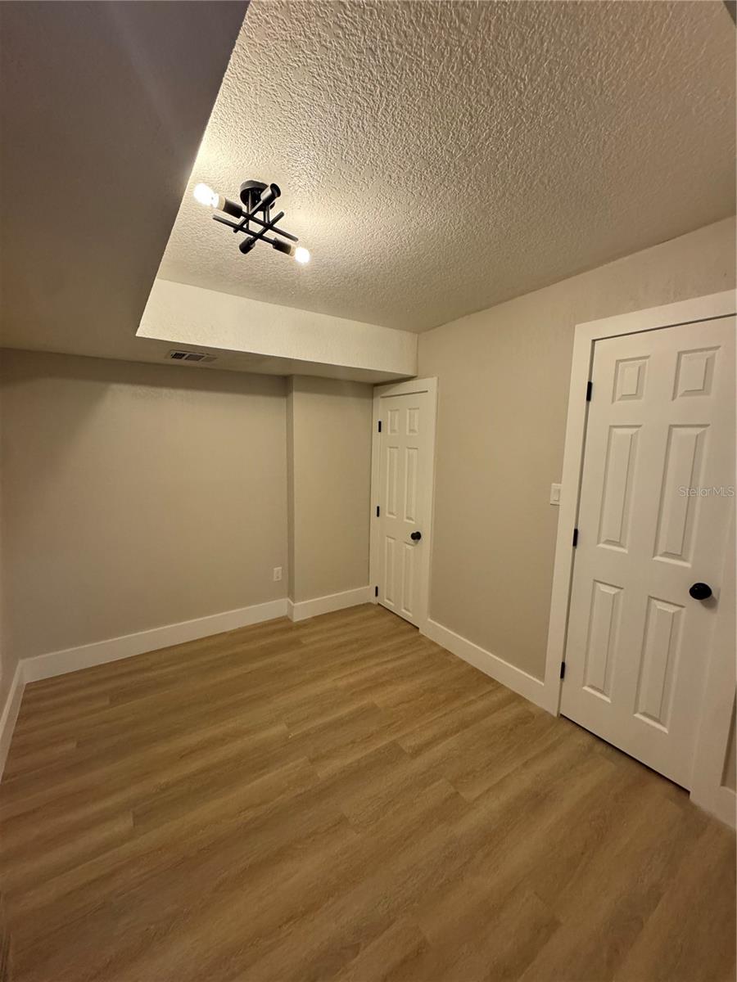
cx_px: 368
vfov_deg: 102.1
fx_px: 397
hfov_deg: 85.7
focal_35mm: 14
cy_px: 491
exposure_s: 1/120
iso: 320
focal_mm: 2.22
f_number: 2.2
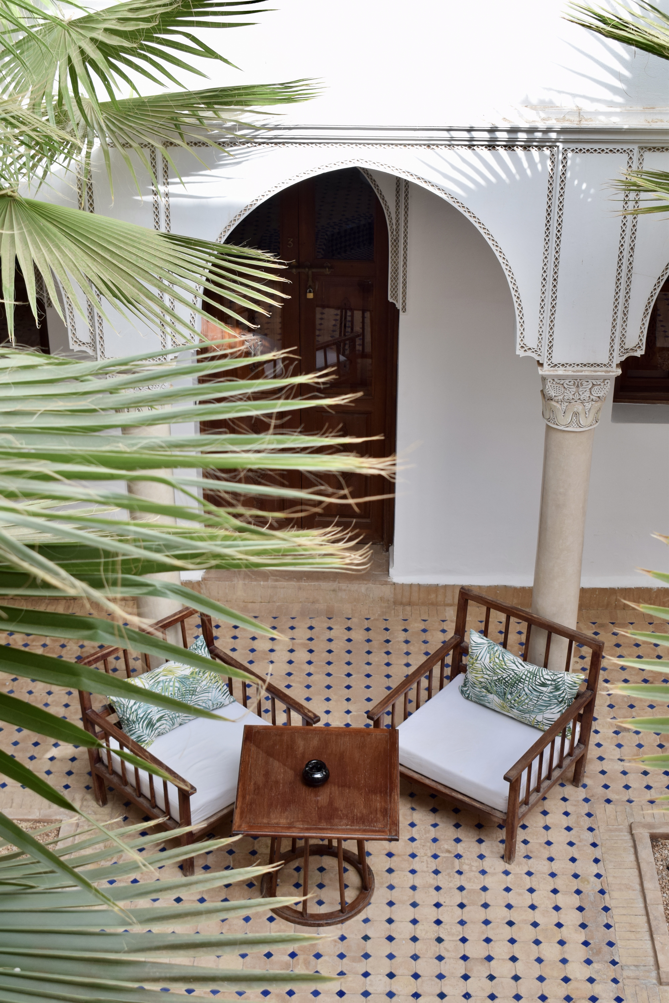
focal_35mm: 57
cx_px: 334
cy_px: 502
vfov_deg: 35.1
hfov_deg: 23.8
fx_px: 1589
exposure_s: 1/250
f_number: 8
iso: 320
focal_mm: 38
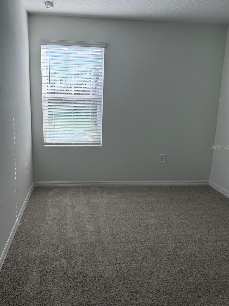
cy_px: 147
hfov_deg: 49.6
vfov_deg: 63.4
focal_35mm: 28
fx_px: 247
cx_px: 98
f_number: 1.78
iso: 100
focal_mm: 6.76
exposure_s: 1/683
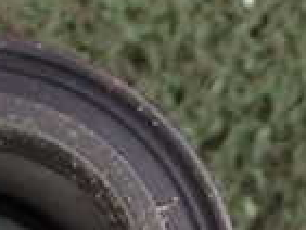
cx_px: 137
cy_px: 443
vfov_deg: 8.2
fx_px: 1539
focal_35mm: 174
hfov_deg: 11.4
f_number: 2.8
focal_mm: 7.31
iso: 200
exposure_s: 1/60
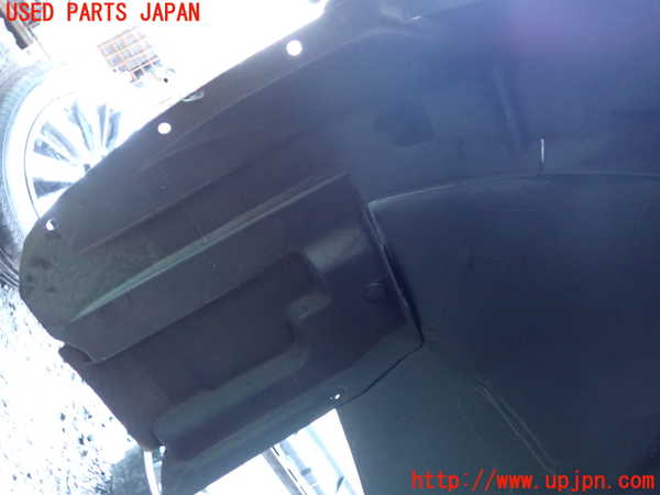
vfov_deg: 46.8
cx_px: 330
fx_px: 572
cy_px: 248
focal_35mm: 30
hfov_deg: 60.0
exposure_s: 1/15
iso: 800
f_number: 2.3
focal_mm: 5.4
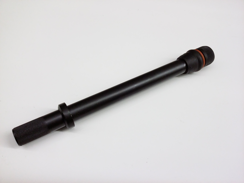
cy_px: 92
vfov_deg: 44.2
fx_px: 226
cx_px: 122
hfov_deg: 56.8
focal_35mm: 32
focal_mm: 3.4
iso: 200
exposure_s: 1/15
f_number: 2.4
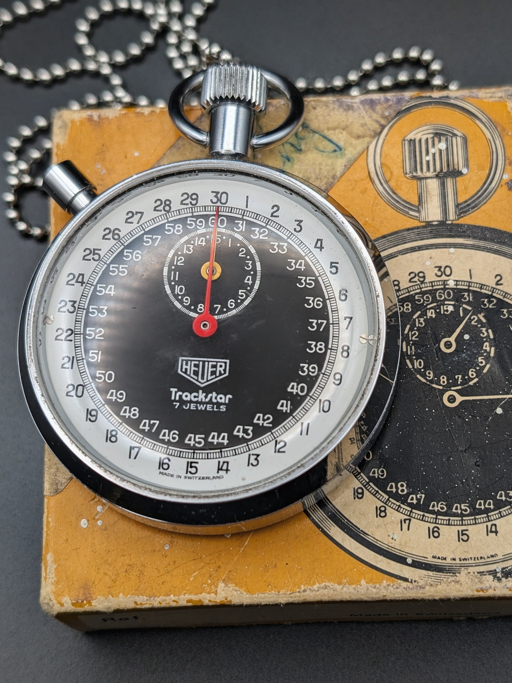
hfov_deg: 29.1
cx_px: 257
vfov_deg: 38.2
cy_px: 343
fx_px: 986
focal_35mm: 50
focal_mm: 6.9
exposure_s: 1/143
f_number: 1.68
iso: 20
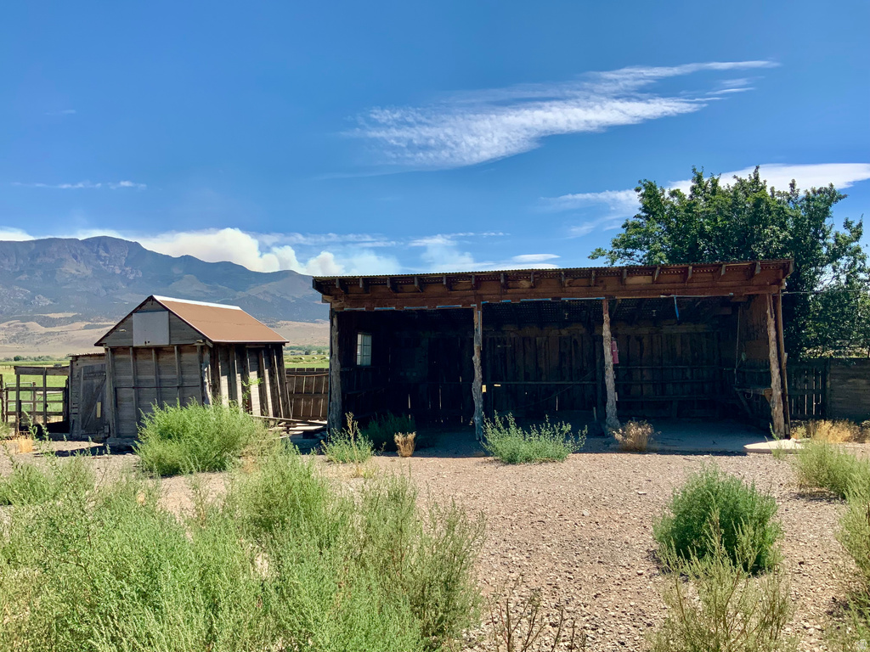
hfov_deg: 61.7
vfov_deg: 48.2
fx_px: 729
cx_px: 435
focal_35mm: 29
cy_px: 326
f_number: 1.8
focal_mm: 3
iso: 16
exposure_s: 1/2141
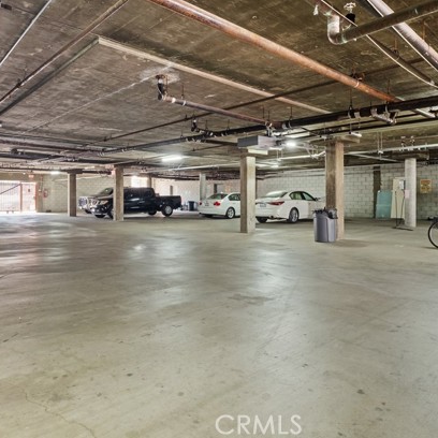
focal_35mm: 24
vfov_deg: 65.0
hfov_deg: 64.9
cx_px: 198
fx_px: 344
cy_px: 211
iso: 250
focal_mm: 12
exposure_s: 1
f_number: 8
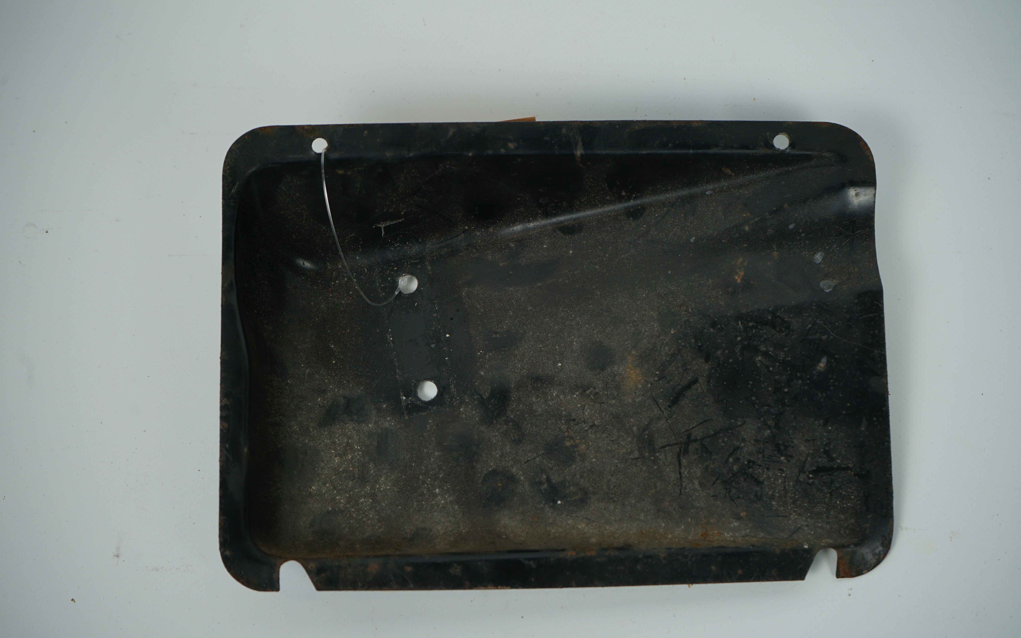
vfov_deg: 20.0
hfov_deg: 31.5
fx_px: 1809
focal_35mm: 65
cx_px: 513
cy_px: 339
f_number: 7.1
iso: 200
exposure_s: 1/200
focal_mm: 63
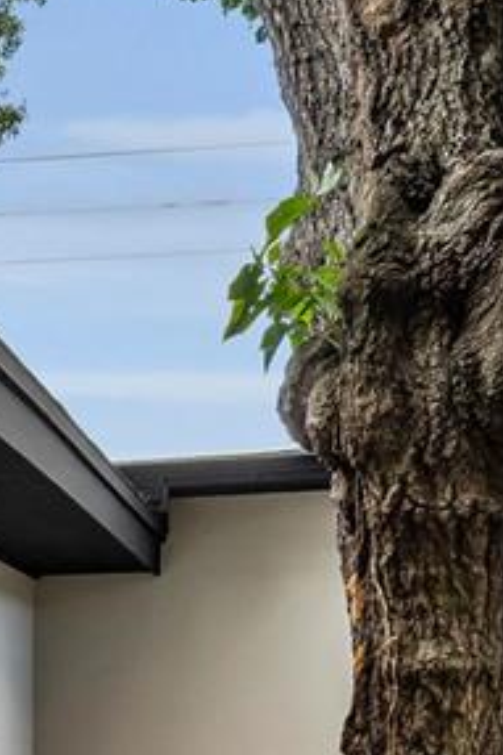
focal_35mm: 69
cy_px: 871
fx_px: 1450
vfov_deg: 26.4
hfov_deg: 18.6
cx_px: -103
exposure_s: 1/200
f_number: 8
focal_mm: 16.5
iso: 400
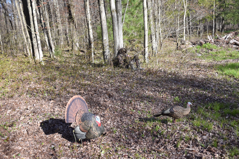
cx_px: 120
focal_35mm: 40
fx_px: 269
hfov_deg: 47.9
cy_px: 80
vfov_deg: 33.0
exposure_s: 1/2500
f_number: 4
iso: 640
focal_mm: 27
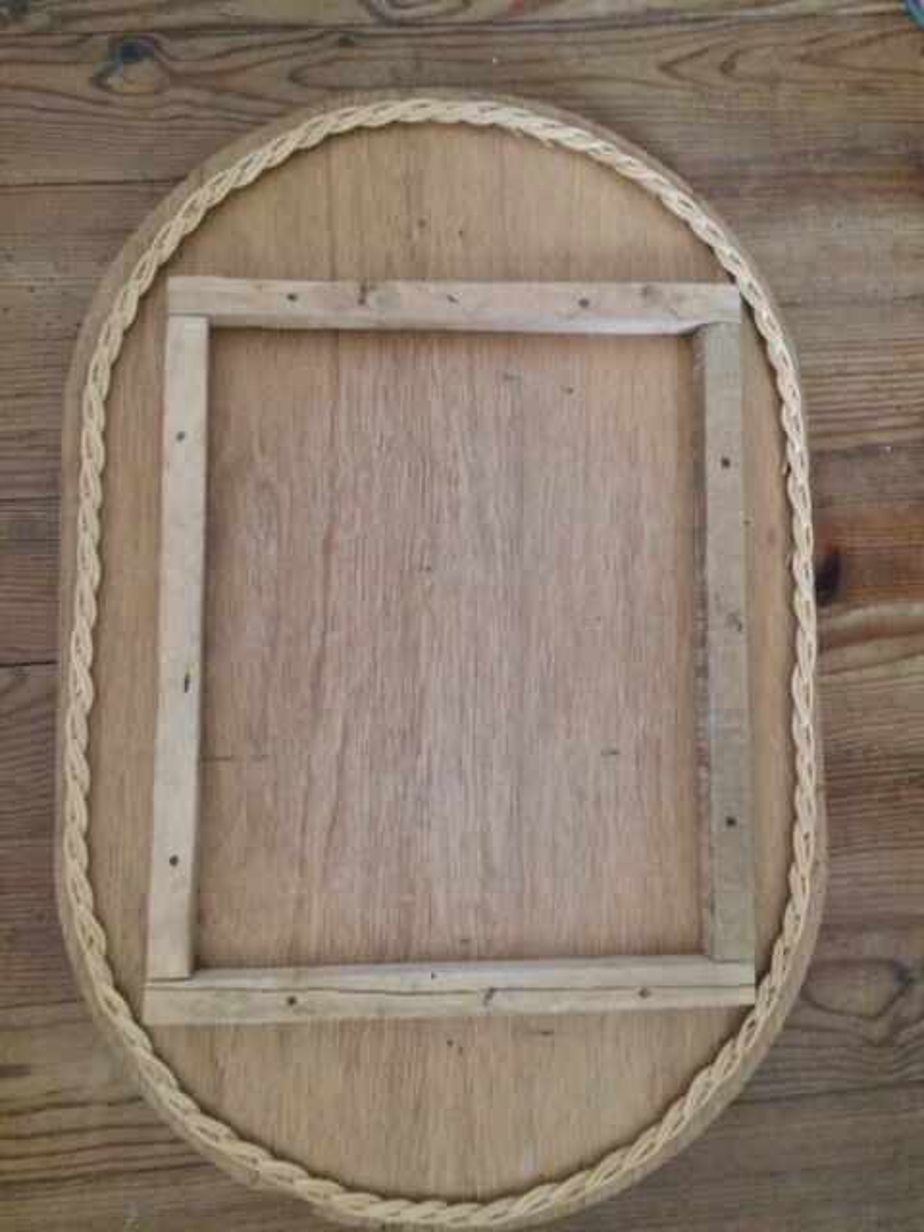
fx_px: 1032
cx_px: 462
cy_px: 616
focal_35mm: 29
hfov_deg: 48.2
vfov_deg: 61.7
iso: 320
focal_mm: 4.15
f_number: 2.2
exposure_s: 1/17
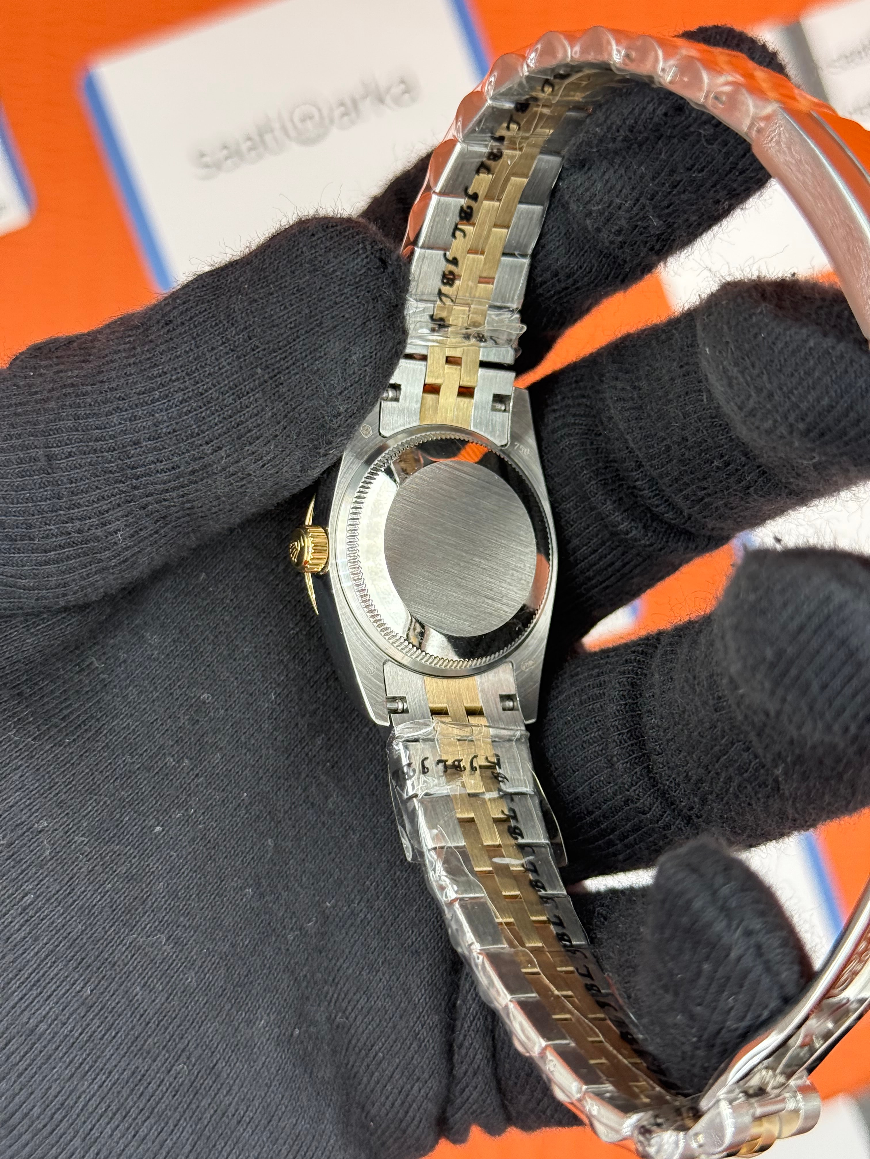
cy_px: 580
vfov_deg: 39.7
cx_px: 435
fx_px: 1609
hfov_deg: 30.3
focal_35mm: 48
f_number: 1.78
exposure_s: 1/273
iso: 100
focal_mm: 6.76
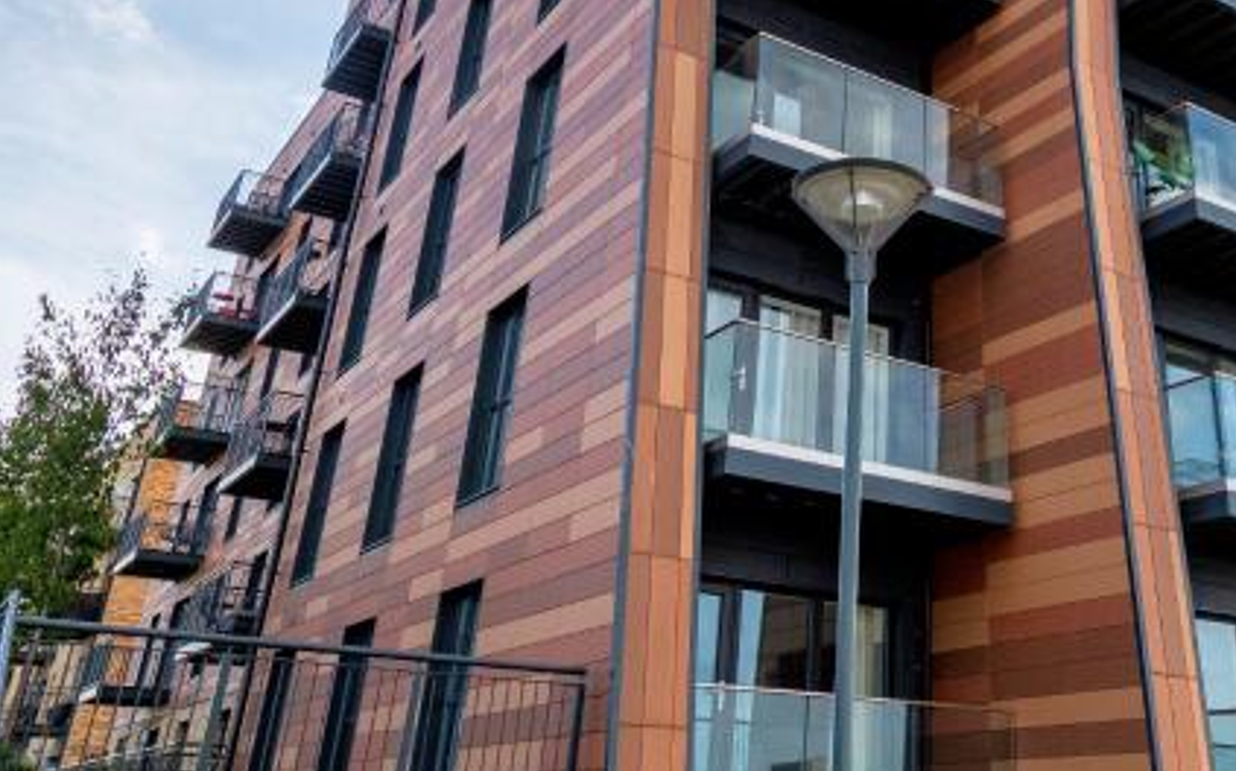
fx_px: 1246
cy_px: 150
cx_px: 888
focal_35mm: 37
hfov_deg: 51.1
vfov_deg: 33.4
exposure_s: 1/1600
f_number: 7.1
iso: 250
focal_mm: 10
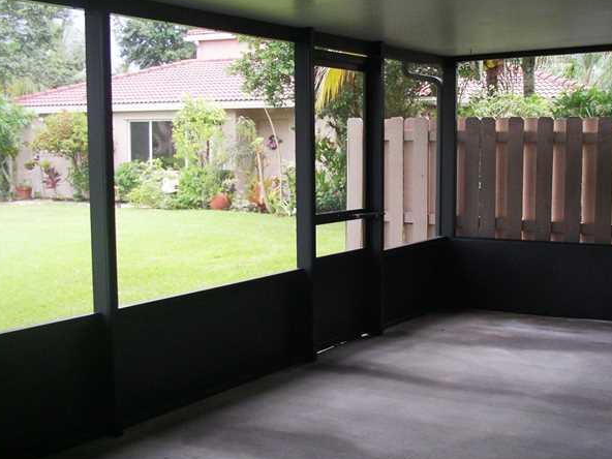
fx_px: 884
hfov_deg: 38.1
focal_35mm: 50
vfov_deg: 29.1
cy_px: 253
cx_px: 338
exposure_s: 1/60
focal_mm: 5.7
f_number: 2.8
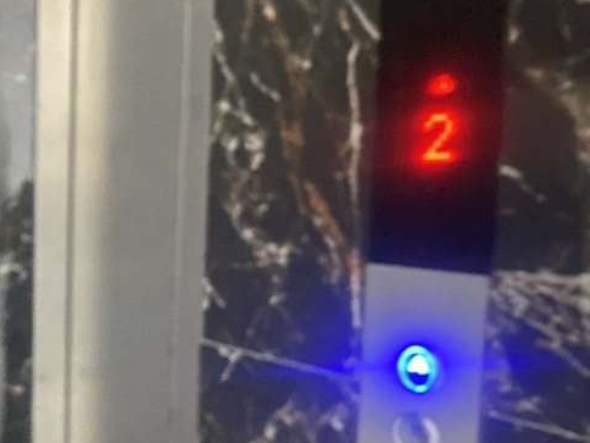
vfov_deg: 26.4
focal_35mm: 55
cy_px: 305
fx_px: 937
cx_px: 23
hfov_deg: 32.6
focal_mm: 4.25
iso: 640
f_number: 1.8
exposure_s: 1/4
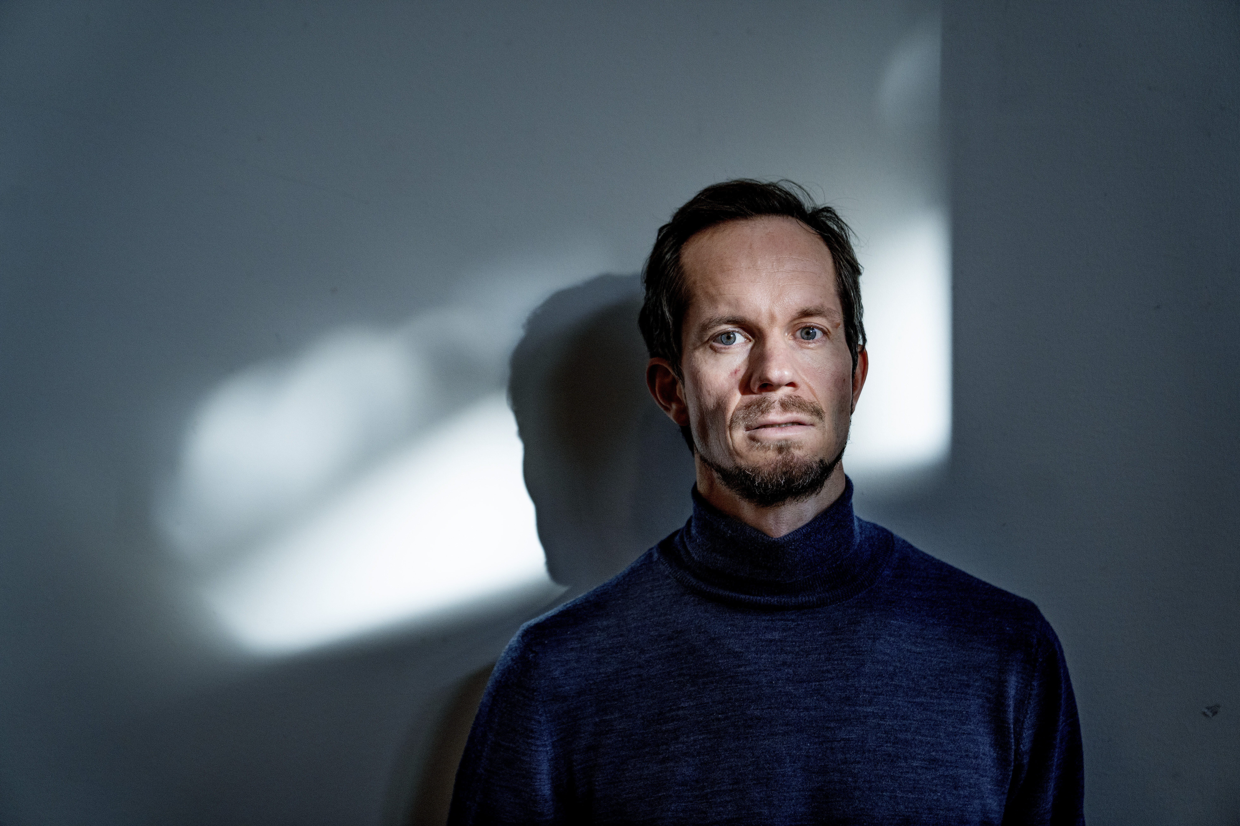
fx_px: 1998
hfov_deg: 34.5
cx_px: 620
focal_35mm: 58
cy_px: 413
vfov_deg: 23.4
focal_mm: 58
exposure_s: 1/1600
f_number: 2.8
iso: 1250
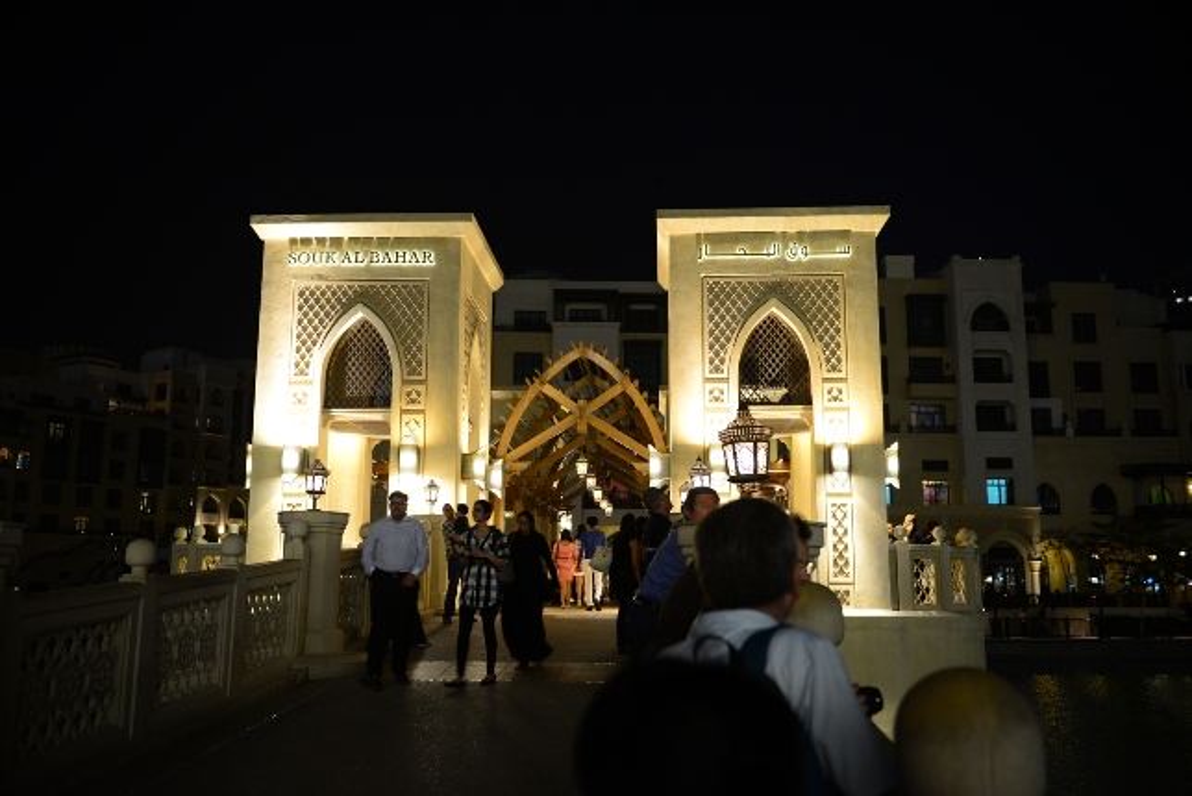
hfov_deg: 58.7
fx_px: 1060
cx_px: 596
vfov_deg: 41.2
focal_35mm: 32
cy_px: 398
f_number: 2.8
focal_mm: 32
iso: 1000
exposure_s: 1/25
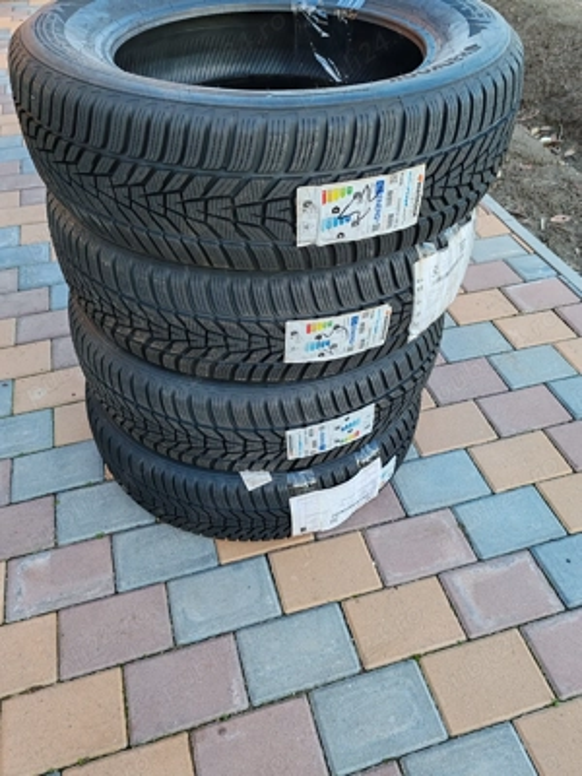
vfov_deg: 65.3
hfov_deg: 51.4
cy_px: 388
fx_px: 605
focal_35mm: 27
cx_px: 291
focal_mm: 6.12
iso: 125
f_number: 1.9
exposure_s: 1/100
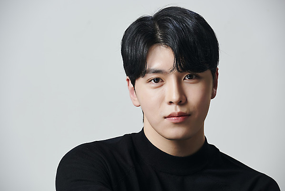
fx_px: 1584
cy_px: 96
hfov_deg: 10.3
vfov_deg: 6.9
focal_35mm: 200
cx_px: 142
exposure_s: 1/125
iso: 64
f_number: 7.1
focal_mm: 200
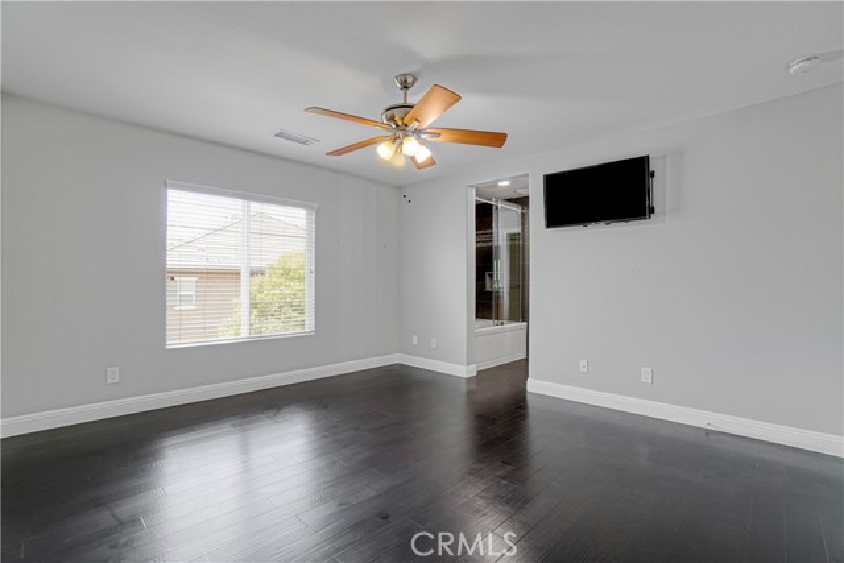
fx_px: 352
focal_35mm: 15
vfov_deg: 77.4
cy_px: 282
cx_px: 422
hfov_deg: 100.4
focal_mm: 10
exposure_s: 1/30
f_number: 4
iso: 640
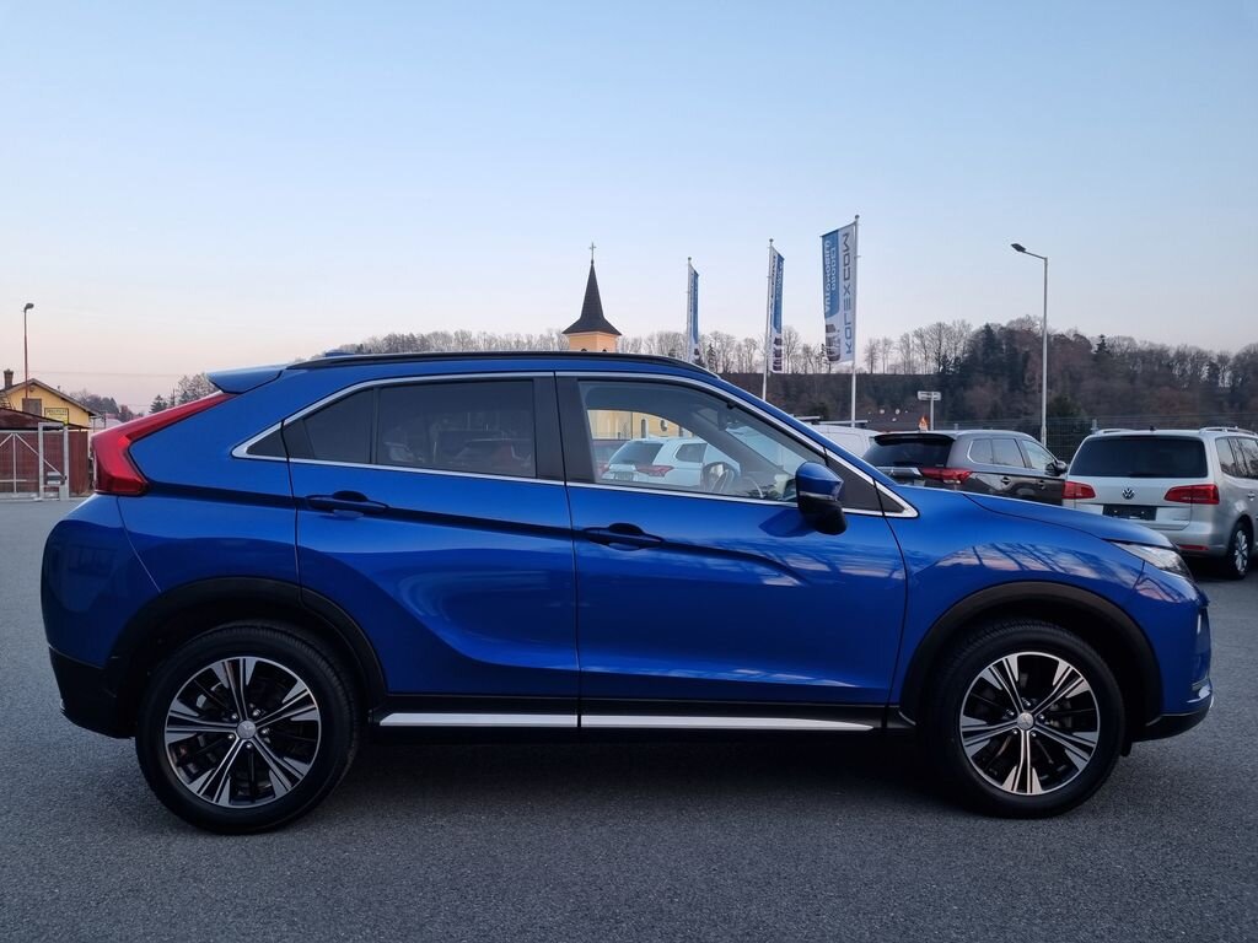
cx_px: 629
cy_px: 472
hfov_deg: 67.3
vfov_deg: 53.1
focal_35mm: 26
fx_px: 945
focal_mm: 5.4
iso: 50
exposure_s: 1/145
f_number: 1.8
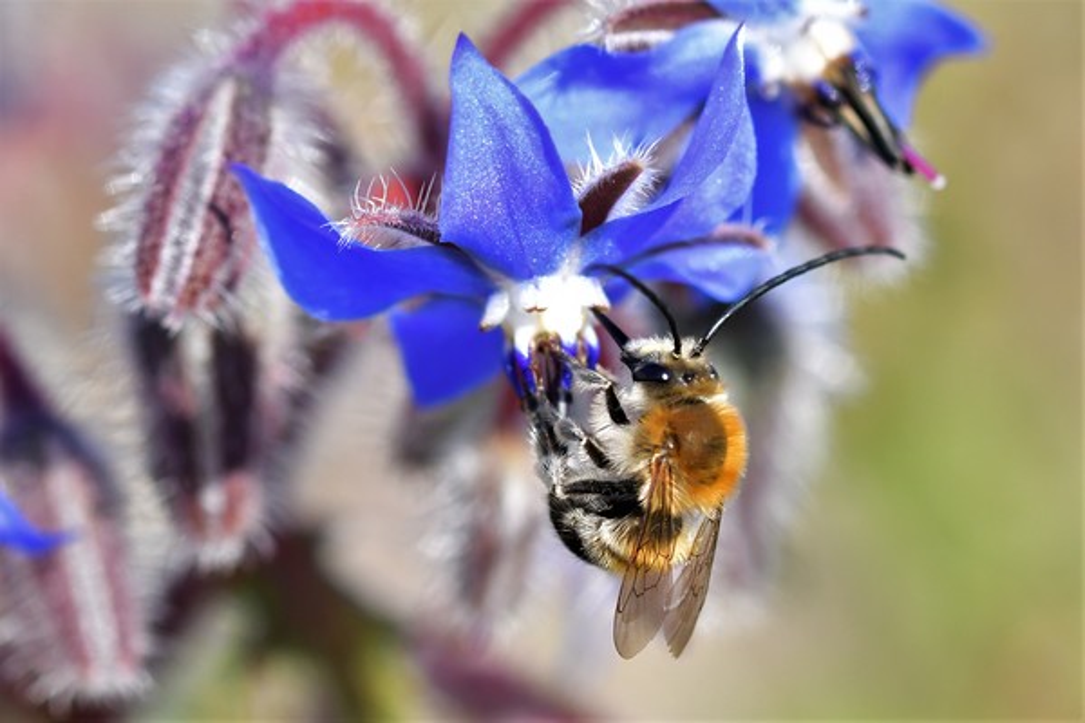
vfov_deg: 8.7
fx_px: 4747
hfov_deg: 13.0
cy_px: 362
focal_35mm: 158
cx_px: 542
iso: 640
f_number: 6.3
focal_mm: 105
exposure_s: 1/2000
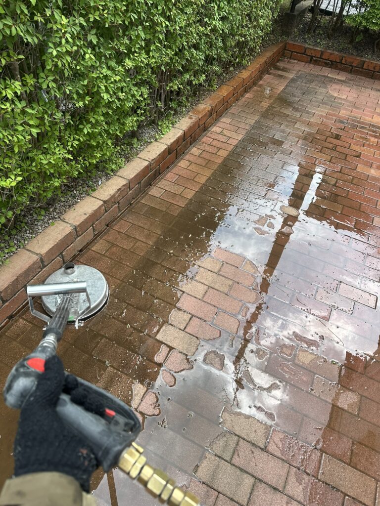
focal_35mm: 24
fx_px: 351
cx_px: 190
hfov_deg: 56.8
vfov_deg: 71.6
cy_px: 253
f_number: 1.78
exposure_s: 1/634
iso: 80
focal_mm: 6.86
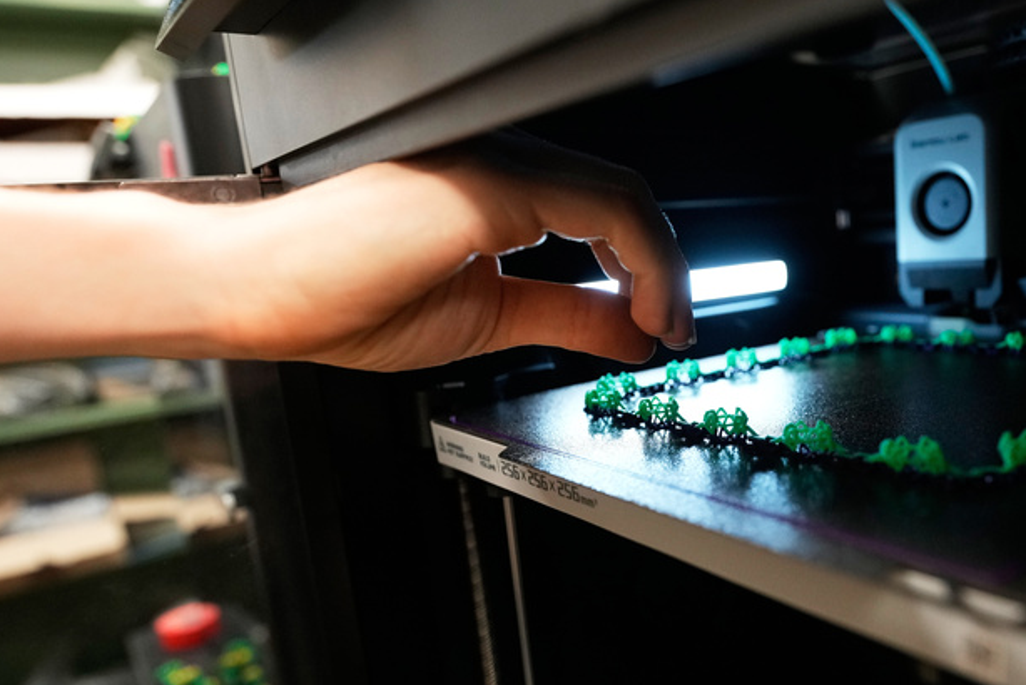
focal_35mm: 30
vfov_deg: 43.5
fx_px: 855
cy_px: 390
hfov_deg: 59.9
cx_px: 712
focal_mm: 18
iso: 2500
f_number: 2.8
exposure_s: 1/160
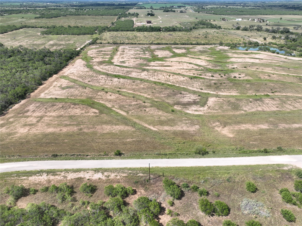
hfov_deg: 71.6
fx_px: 209
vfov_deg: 56.8
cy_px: 113
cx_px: 151
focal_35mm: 24
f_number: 2.8
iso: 100
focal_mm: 12.29
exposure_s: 1/1250
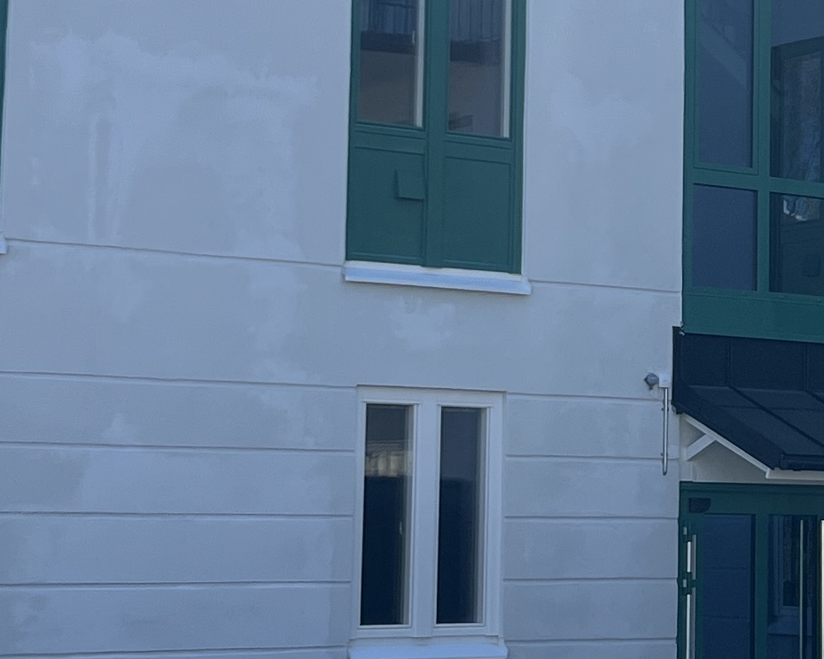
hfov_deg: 17.2
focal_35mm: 110
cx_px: 731
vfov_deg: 14.0
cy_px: 226
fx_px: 2683
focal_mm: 5.7
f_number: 1.5
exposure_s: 1/2045
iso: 50
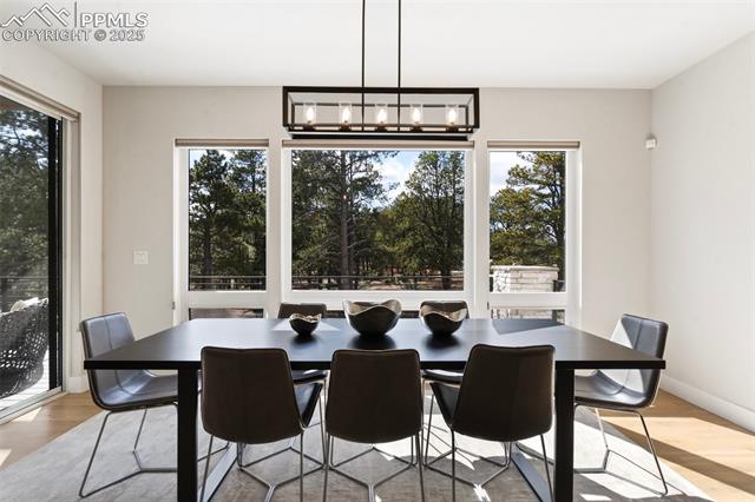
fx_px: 335
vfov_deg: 73.7
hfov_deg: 96.8
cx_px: 378
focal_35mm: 16
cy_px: 251
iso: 100
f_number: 9.5
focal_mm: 16
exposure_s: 1/20
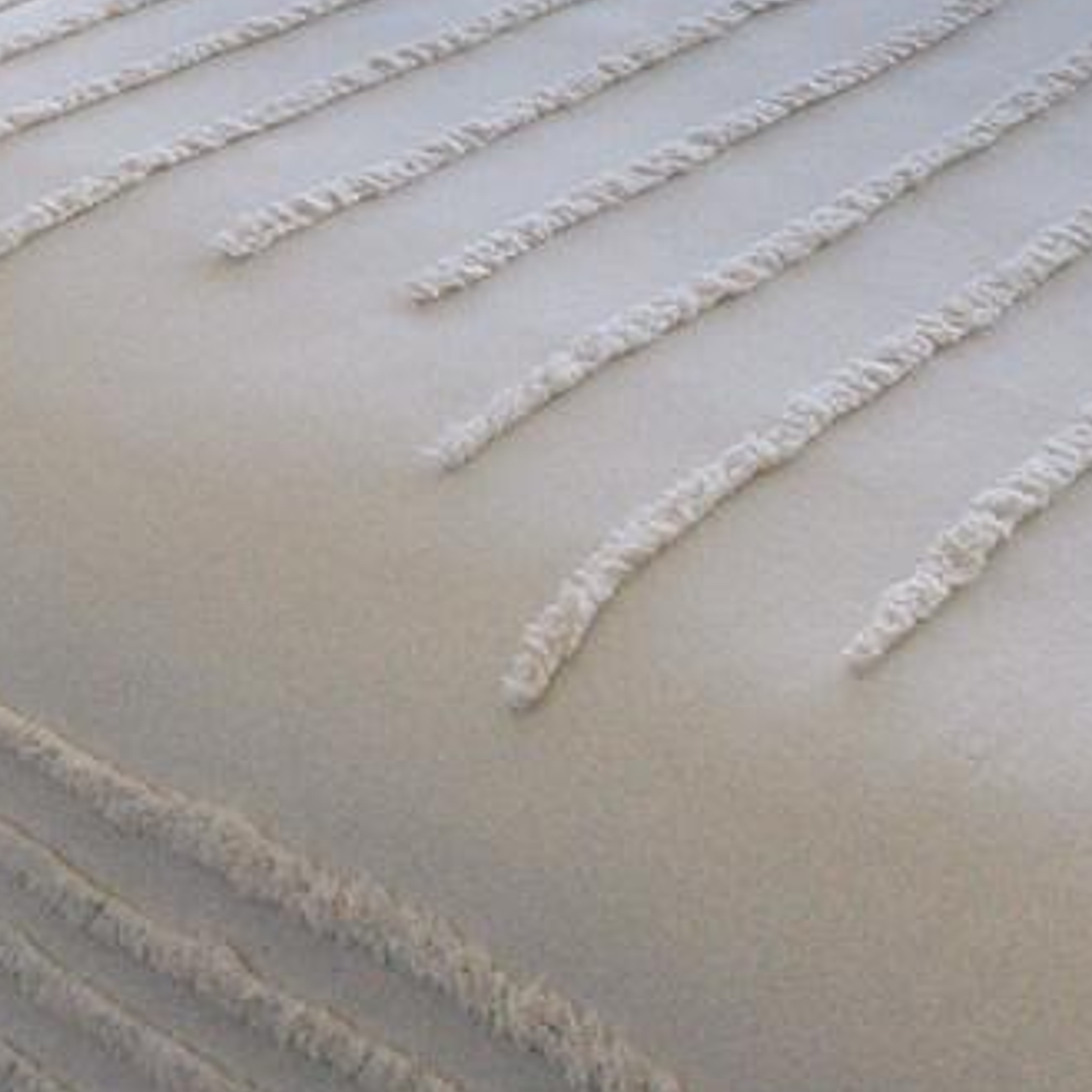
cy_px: -958
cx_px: 66
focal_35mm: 74
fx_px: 2641
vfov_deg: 17.9
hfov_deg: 22.7
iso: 400
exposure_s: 1/200
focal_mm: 14
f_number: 8
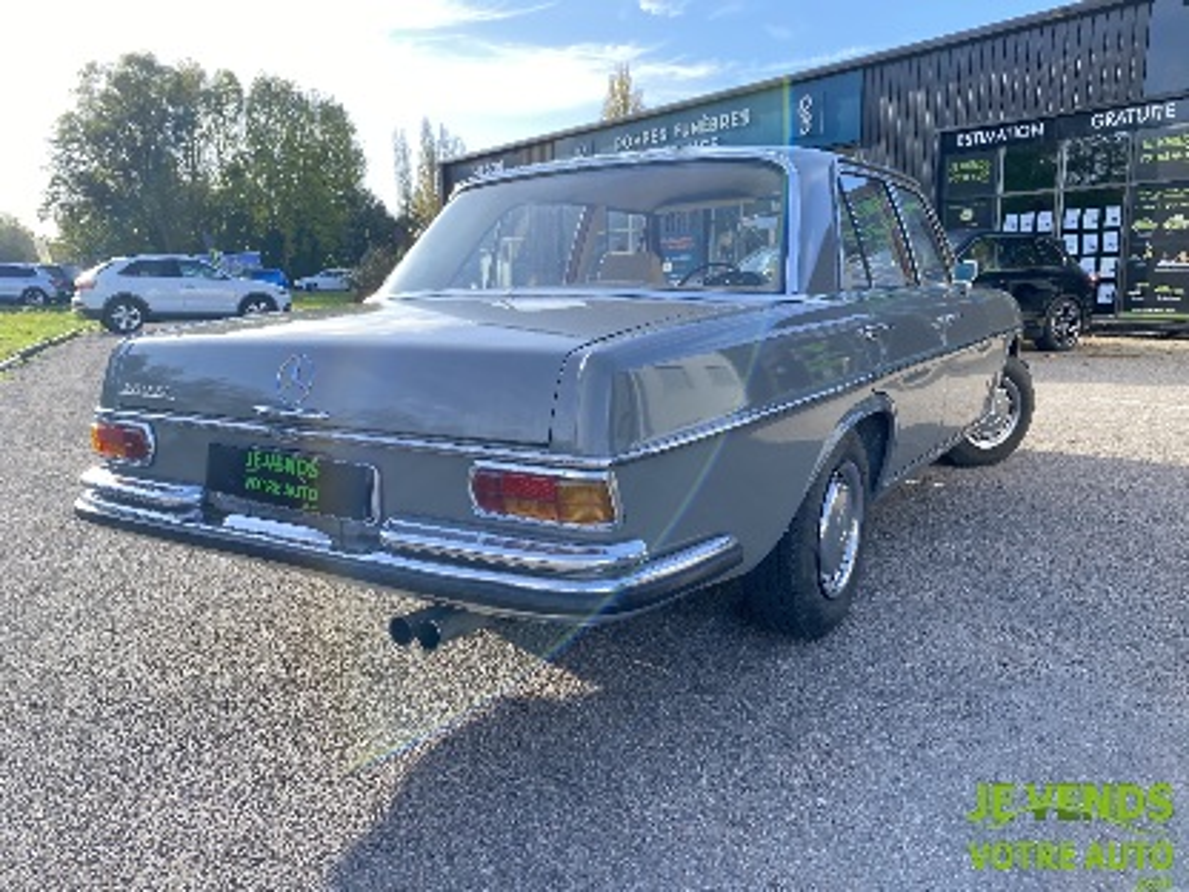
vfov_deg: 53.1
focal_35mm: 26
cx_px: 594
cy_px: 446
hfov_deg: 67.3
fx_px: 893
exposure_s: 1/362
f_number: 1.8
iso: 32
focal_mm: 4.25
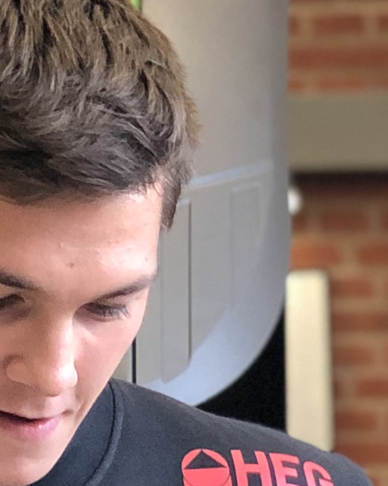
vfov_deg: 6.8
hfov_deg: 5.1
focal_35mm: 285
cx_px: -801
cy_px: 43
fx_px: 4093
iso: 100
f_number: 2.4
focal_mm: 6
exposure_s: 1/33
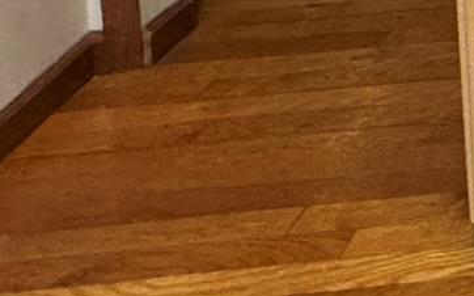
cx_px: 1089
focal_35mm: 84
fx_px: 1085
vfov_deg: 10.7
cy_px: -587
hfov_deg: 15.6
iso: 320
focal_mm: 2.22
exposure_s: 1/60
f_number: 2.2
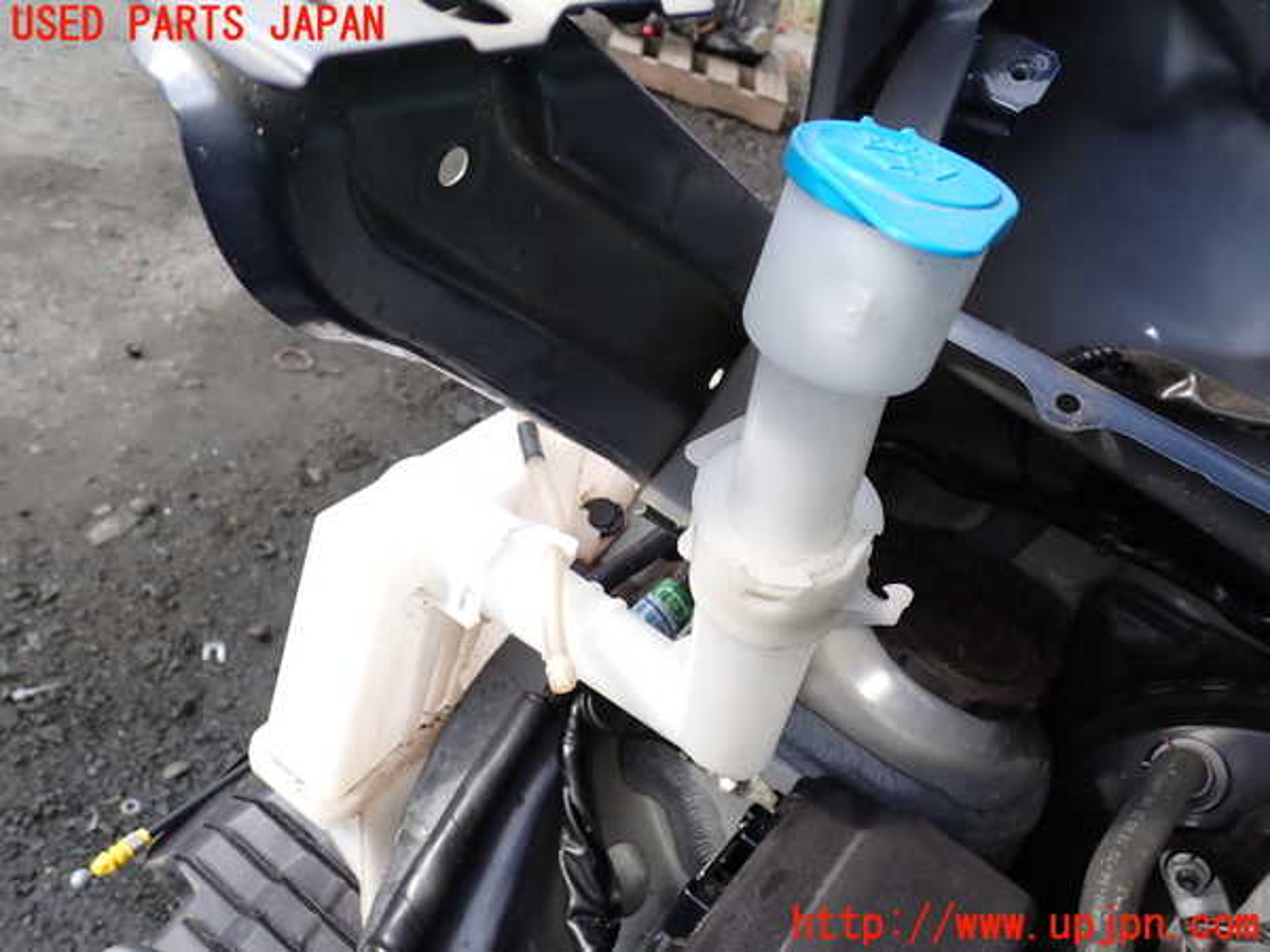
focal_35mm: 30
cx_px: 635
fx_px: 1101
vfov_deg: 46.8
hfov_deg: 60.0
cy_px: 476
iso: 100
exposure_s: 1/160
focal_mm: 5.4
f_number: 3.2
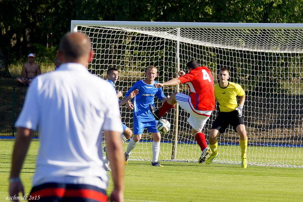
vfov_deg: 5.1
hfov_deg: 7.6
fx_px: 2273
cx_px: 152
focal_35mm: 270
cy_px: 101
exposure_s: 1/1250
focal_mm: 180
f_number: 5.6
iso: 400
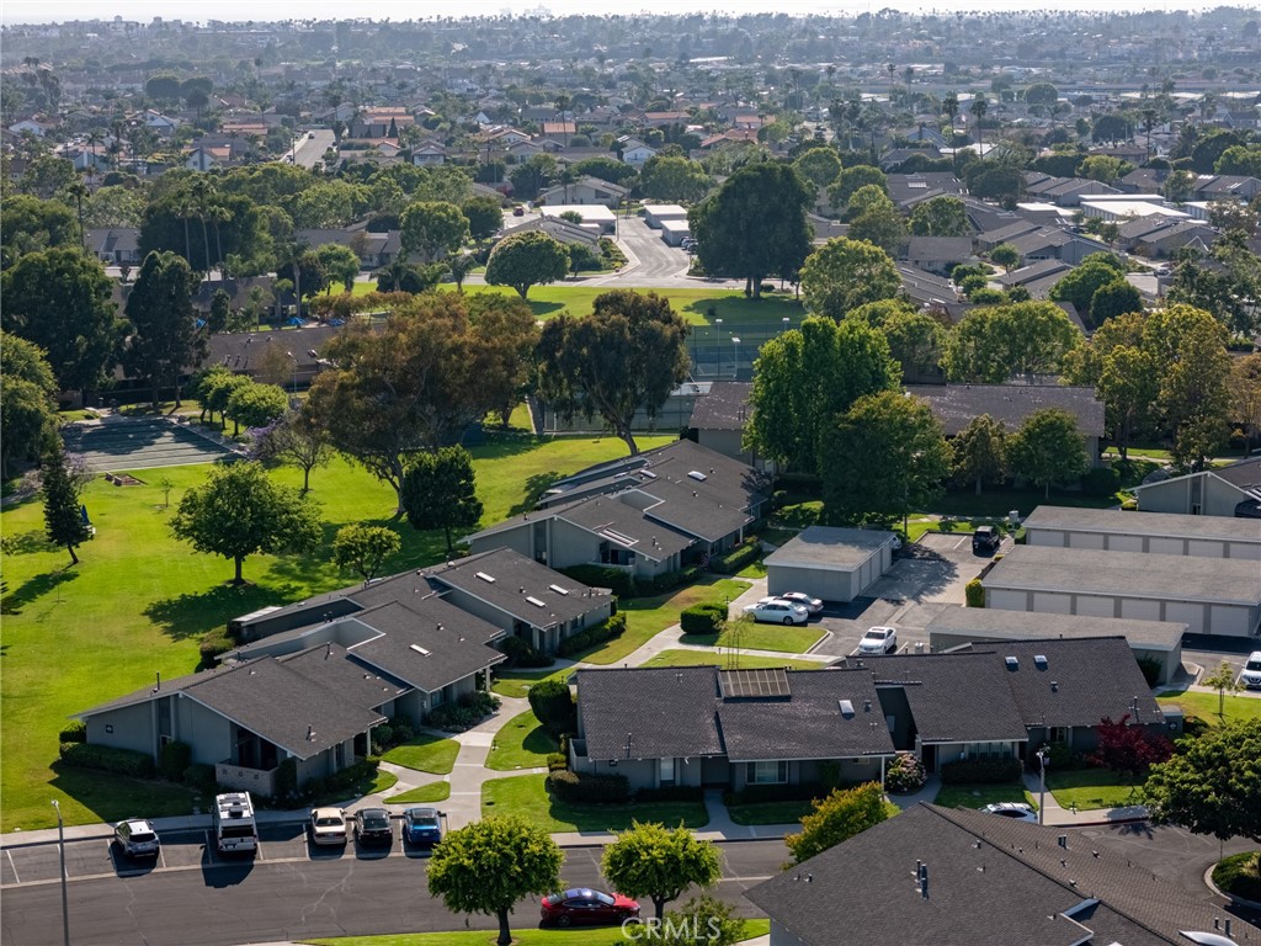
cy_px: 473
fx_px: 2550
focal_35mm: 70
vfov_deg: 21.0
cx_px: 630
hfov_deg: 27.8
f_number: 2.8
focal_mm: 19.35
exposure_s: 1/1500
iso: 200
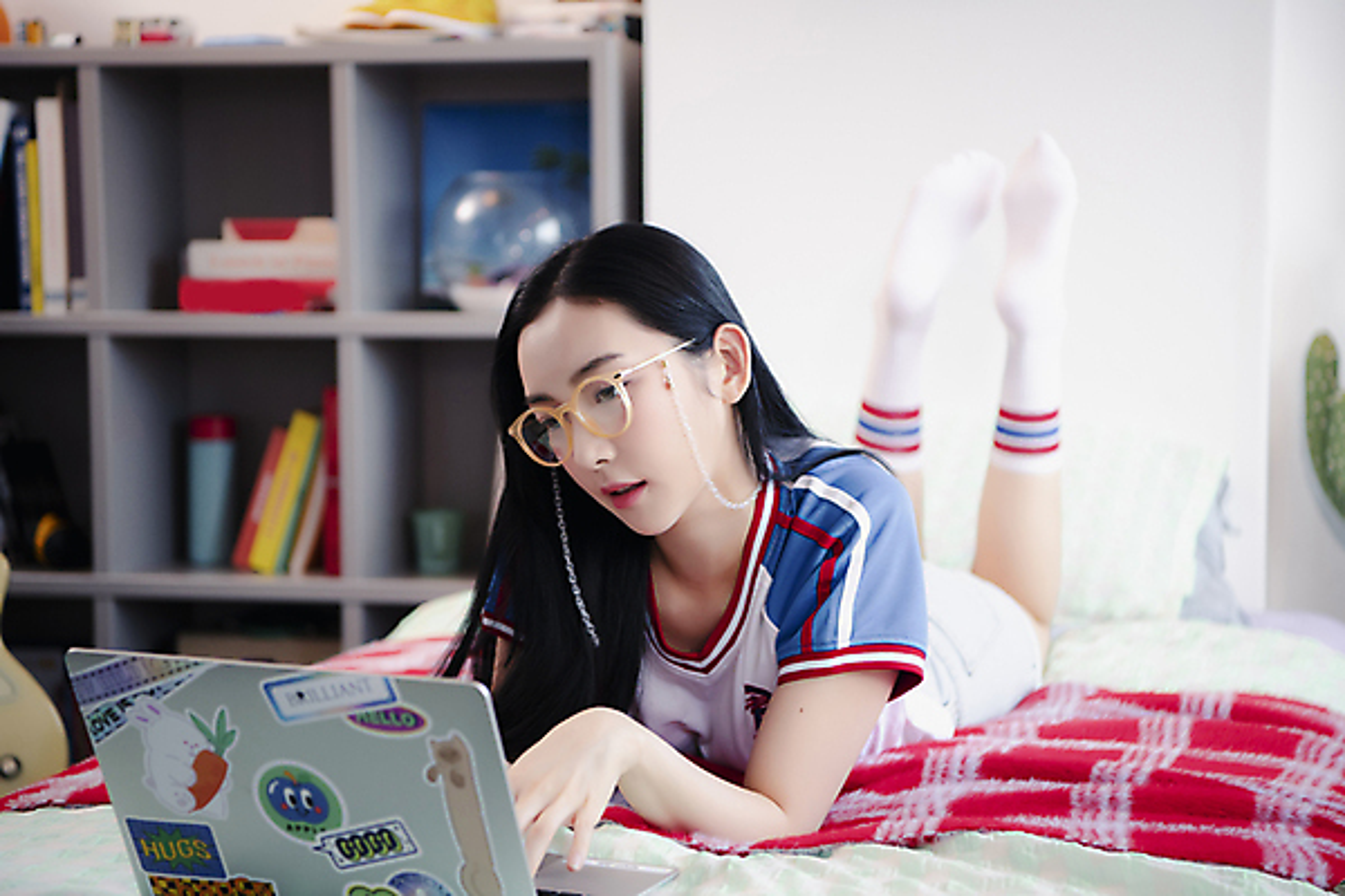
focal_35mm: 70
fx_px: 2615
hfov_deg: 28.8
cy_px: 448
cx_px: 672
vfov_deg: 19.5
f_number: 2.8
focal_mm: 70
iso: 400
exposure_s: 1/125
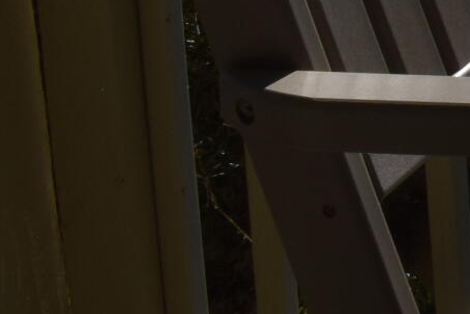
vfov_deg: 6.6
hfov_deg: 8.5
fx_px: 2600
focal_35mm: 199
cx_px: 1459
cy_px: -380
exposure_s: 1/800
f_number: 14
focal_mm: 20
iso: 200
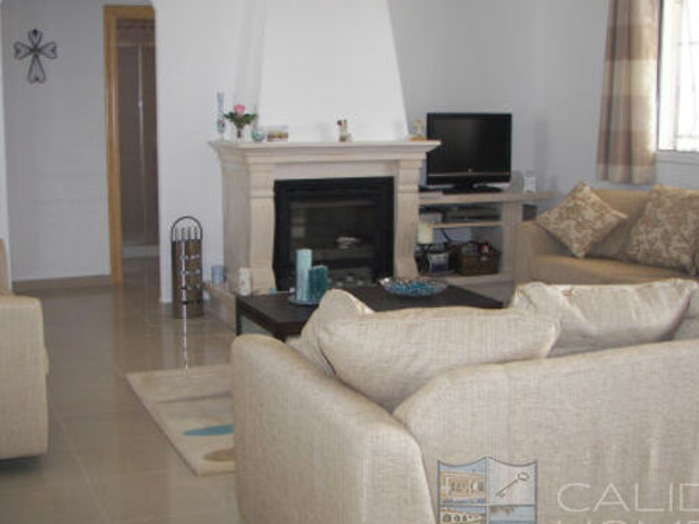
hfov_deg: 41.2
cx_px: 311
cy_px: 242
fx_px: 929
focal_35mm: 46
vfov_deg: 31.5
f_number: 2.8
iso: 64
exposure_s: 1/30
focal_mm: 6
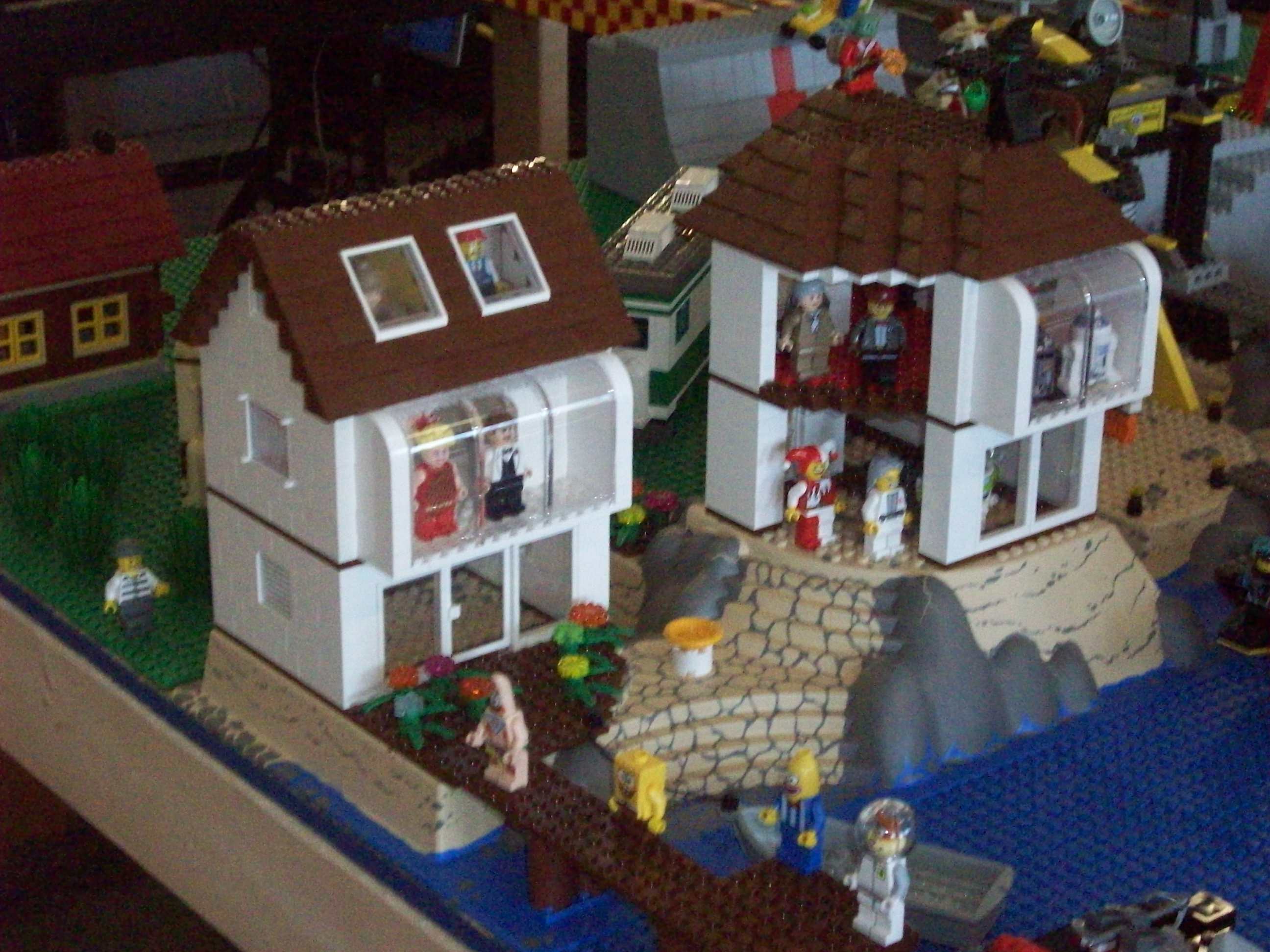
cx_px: 635
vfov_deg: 19.1
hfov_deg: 25.3
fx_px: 2825
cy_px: 476
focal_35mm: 77
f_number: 4.2
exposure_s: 1/102
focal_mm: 12.8
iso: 800
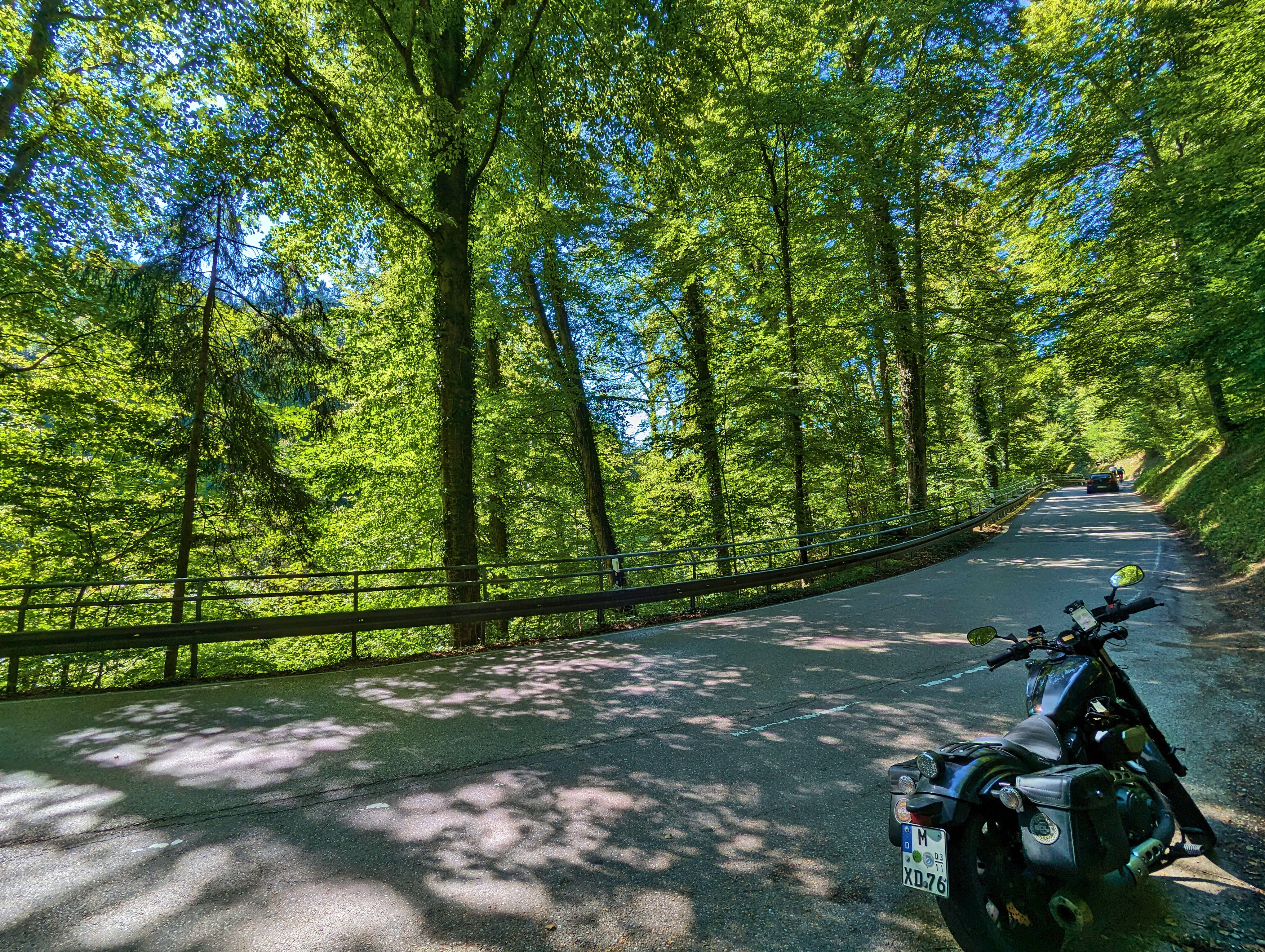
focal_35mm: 16
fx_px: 586
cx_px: 632
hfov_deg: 94.4
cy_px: 476
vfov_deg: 78.2
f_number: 2.2
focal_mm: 2.35
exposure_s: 1/415
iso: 46
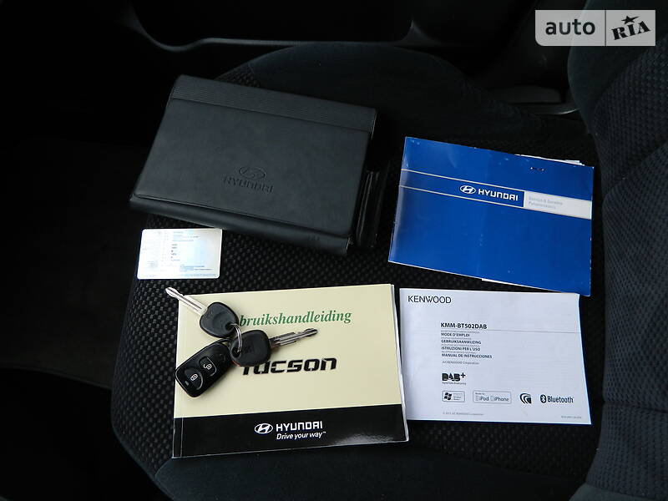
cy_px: 250
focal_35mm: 25
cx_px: 334
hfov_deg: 69.4
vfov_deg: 54.9
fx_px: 482
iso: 80
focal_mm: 4.5
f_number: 3.1
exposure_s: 1/40
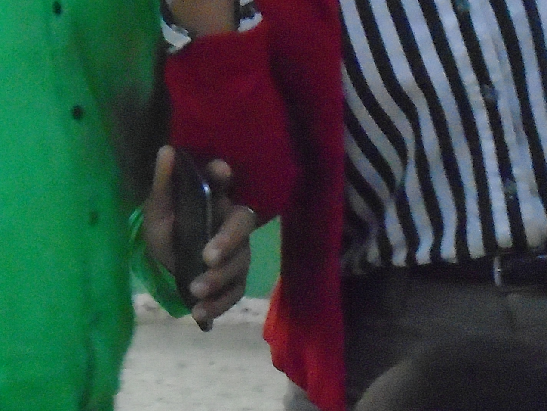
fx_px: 5057
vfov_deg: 4.6
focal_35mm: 320
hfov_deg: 6.2
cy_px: 68
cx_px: 251
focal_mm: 14
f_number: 6.1
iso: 800
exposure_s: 1/40
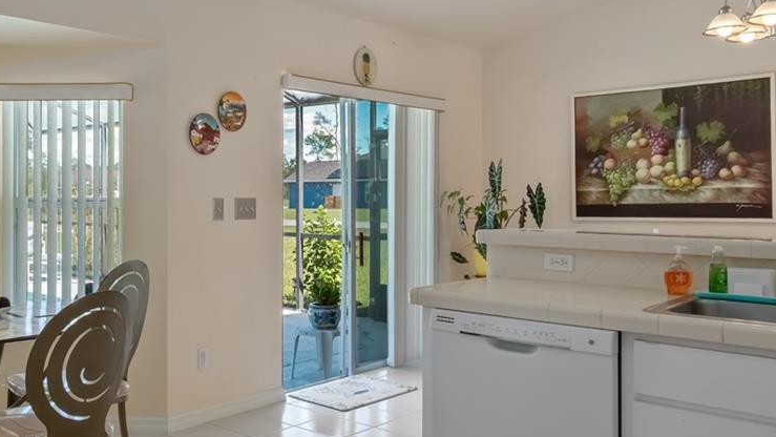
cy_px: 188
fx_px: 700
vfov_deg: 34.6
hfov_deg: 55.6
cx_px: 206
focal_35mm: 34
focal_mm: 10
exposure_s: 1/13
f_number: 9
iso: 250
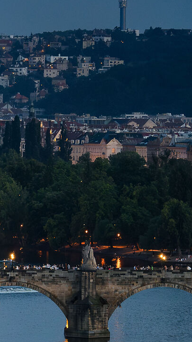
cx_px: -375
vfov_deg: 5.1
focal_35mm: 419
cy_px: 307
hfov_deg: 2.9
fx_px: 3792
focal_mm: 120
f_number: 8
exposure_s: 1/13
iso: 3200
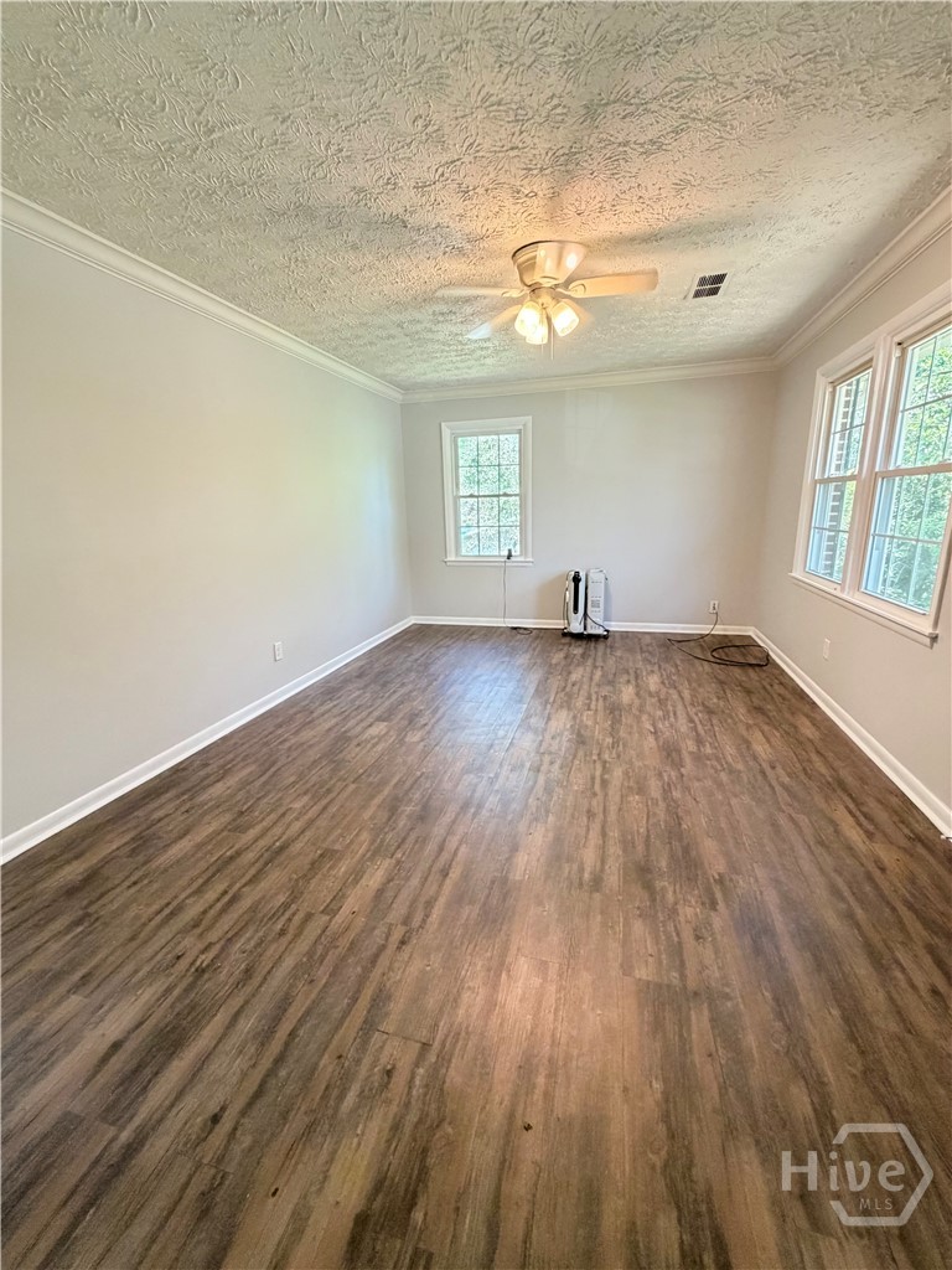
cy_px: 635
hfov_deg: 85.7
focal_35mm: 14
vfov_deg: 102.1
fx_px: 513
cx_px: 476
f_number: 2.2
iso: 500
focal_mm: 2.22
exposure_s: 1/60
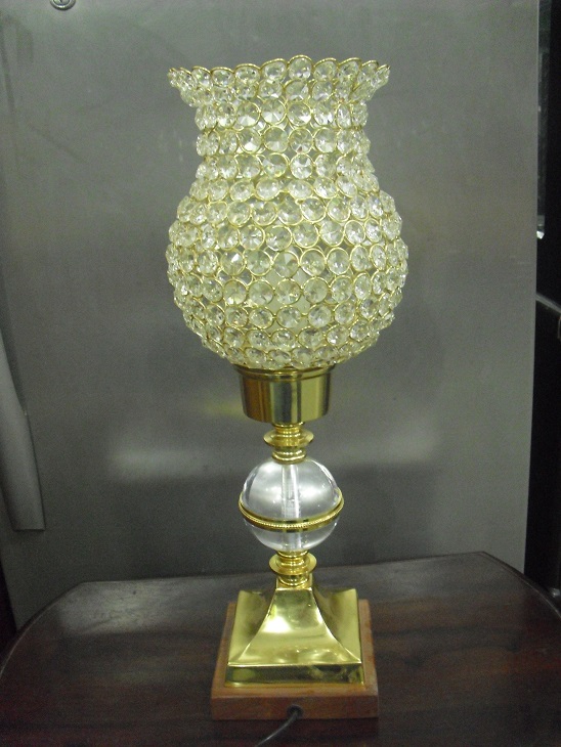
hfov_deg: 39.7
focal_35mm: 36
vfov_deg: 51.3
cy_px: 374
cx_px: 280
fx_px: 777
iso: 800
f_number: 3.1
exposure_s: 1/25
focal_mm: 6.3
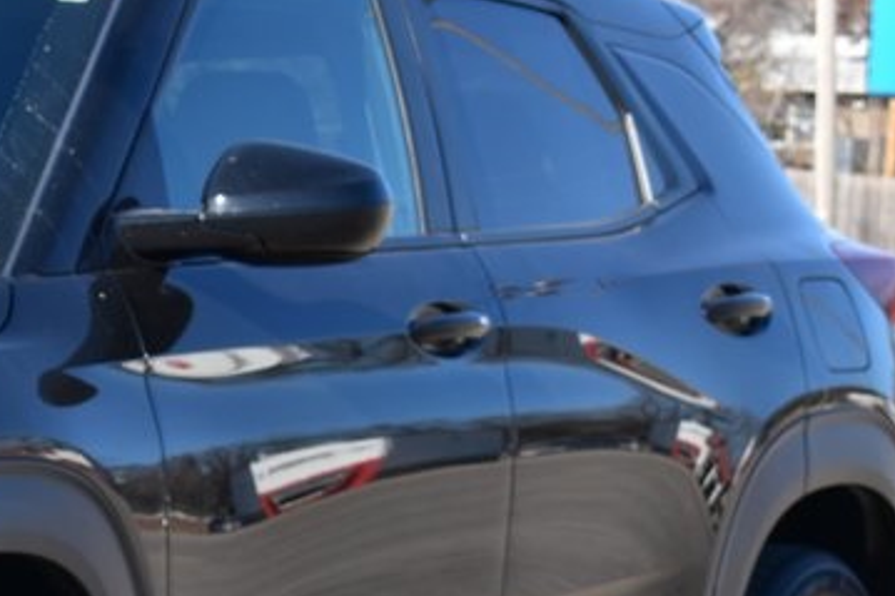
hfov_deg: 8.6
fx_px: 5850
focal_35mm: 235
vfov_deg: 5.8
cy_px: 550
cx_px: -277
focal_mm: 55
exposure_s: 1/250
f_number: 10
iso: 400
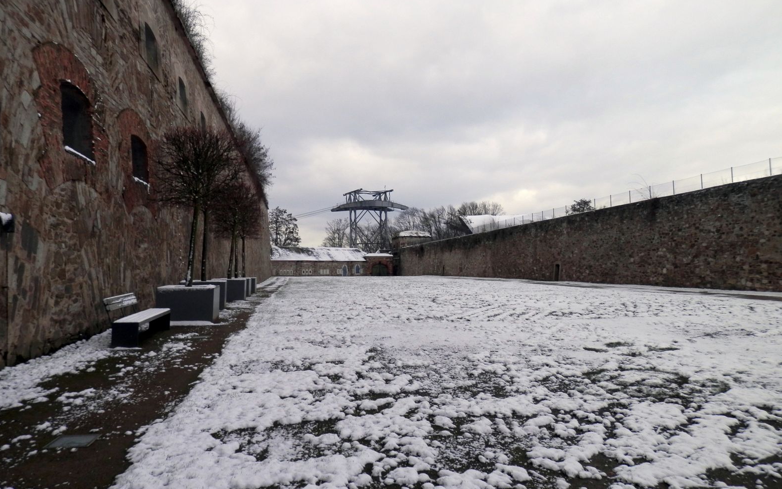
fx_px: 575
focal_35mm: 27
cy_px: 208
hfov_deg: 68.4
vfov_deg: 45.9
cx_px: 397
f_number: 3
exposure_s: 1/250
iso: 80
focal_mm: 4.5
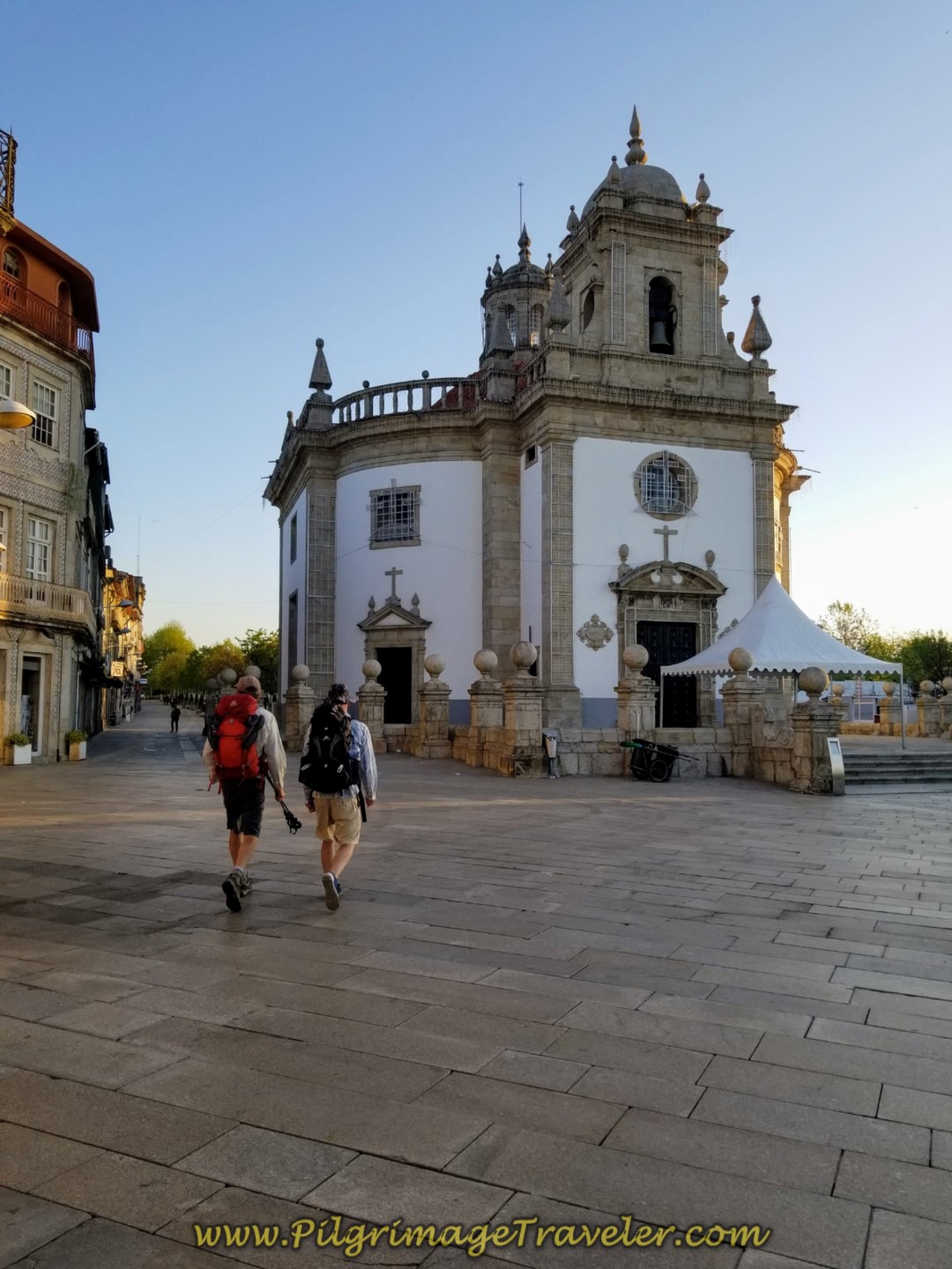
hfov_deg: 53.1
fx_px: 953
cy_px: 634
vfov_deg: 67.3
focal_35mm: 26
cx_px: 476
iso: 50
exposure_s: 1/622
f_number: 1.7
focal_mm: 4.3
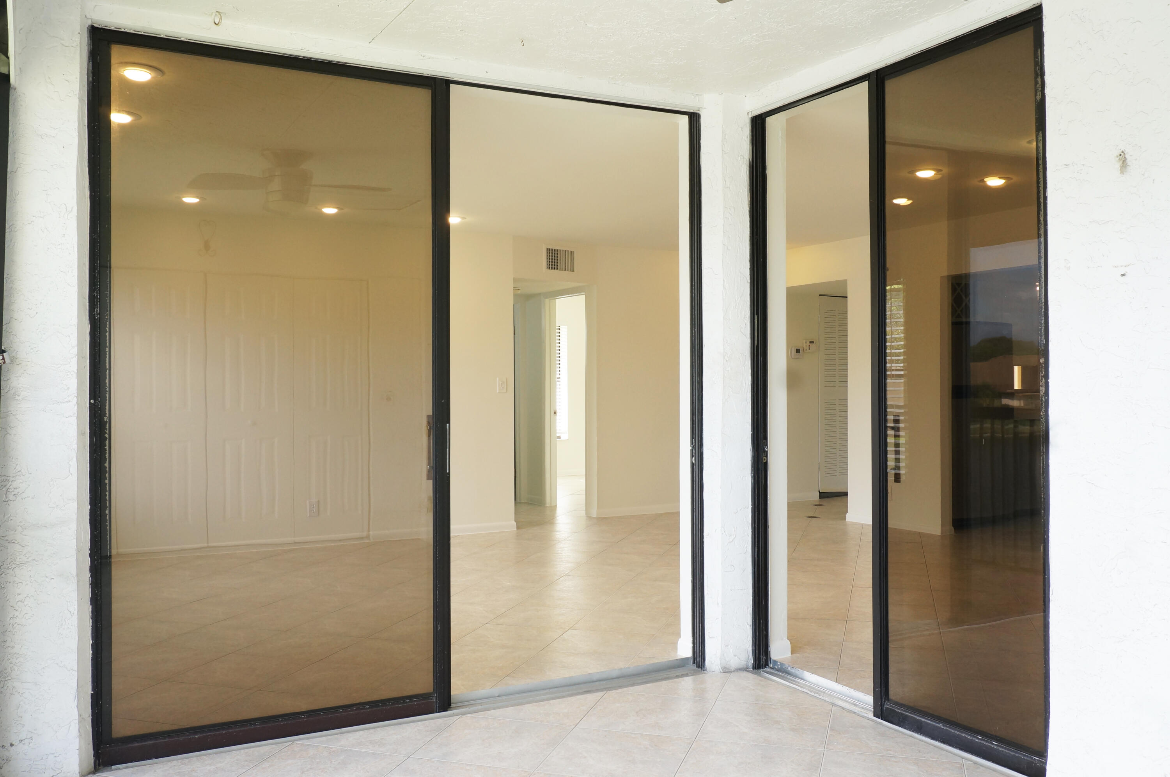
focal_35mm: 32
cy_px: 388
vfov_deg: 41.6
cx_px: 585
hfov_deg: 59.5
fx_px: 1023
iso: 400
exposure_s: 1/50
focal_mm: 21
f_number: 8
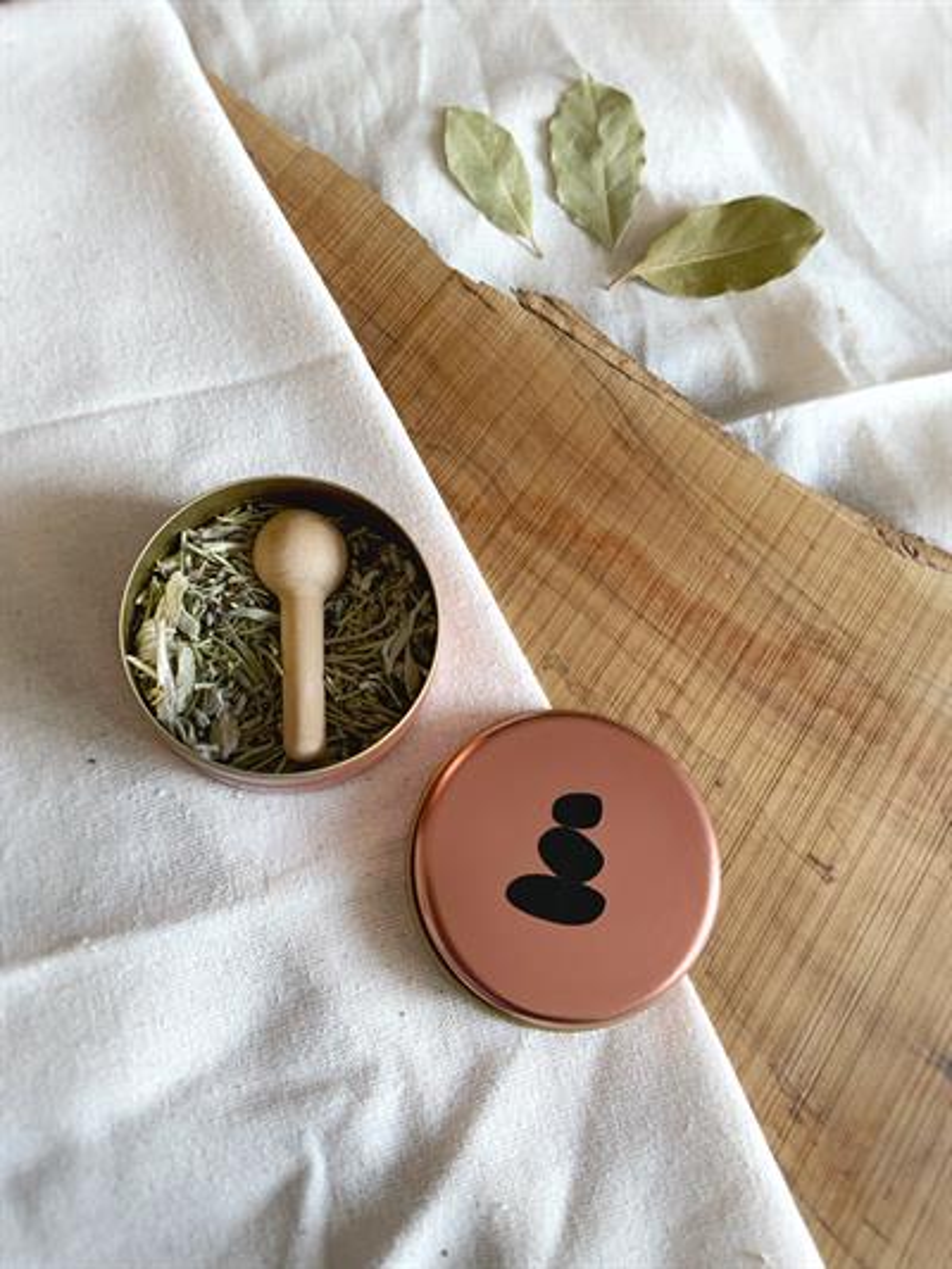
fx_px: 1063
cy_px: 634
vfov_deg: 61.6
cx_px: 476
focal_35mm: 29
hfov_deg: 48.2
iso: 125
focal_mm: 3
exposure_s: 1/50
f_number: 1.8
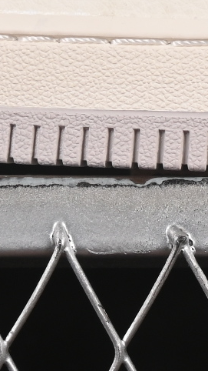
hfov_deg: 2.7
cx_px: 496
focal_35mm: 454
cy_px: -275
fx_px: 4453
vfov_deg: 4.7
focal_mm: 50
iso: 160
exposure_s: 1/80
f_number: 8
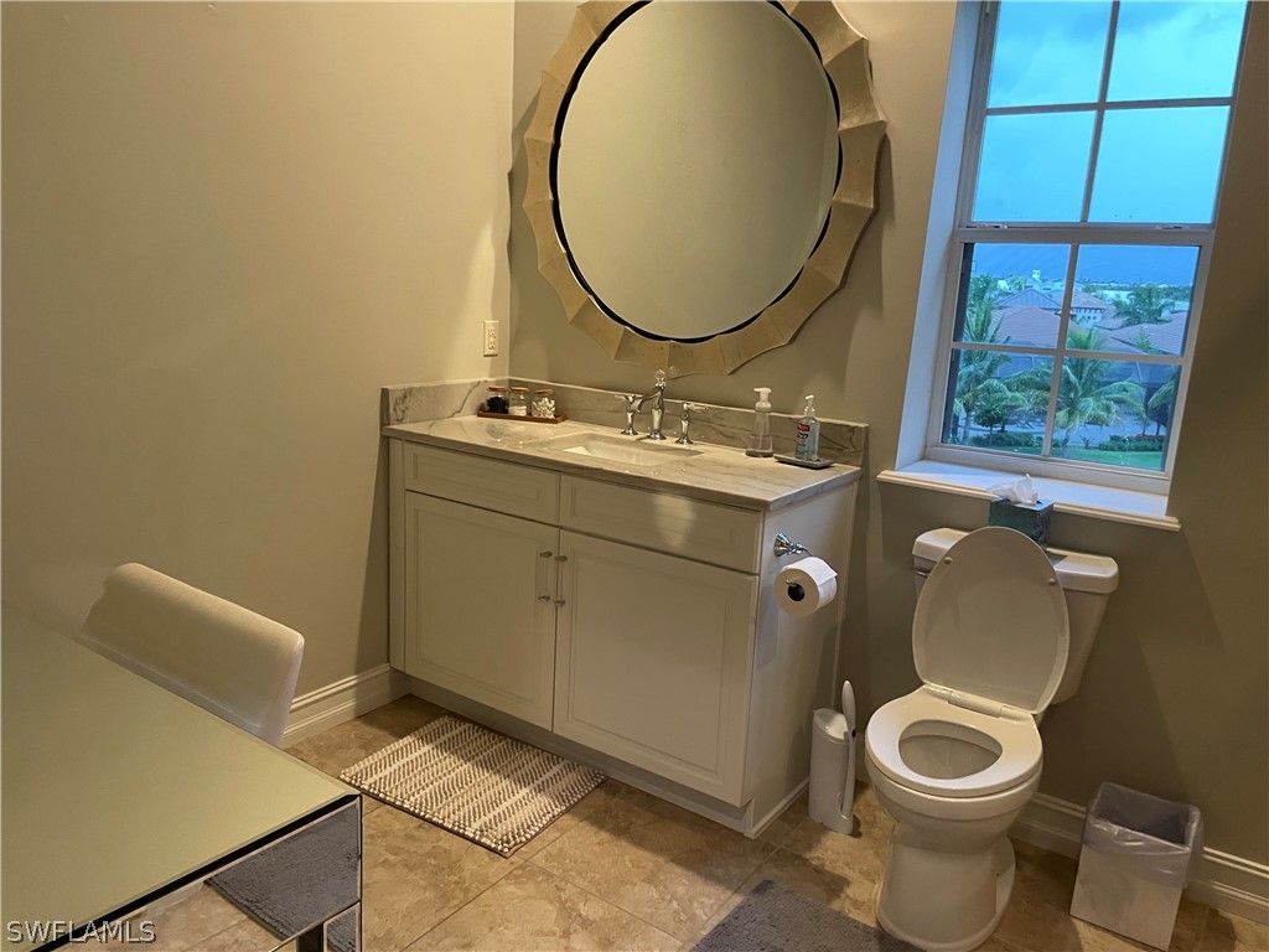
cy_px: 476
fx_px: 953
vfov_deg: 53.1
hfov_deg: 67.3
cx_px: 634
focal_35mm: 26
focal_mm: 4.2
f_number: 1.6
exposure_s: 1/60
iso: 320
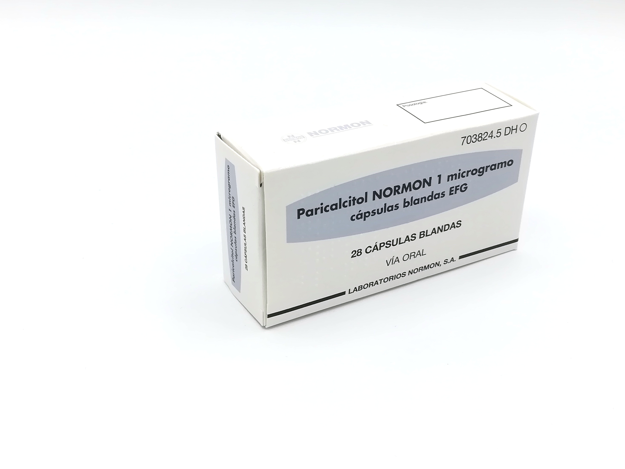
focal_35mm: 45
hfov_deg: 42.1
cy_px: 206
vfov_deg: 32.1
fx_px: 812
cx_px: 331
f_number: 2.2
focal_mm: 3.83
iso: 50
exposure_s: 1/467
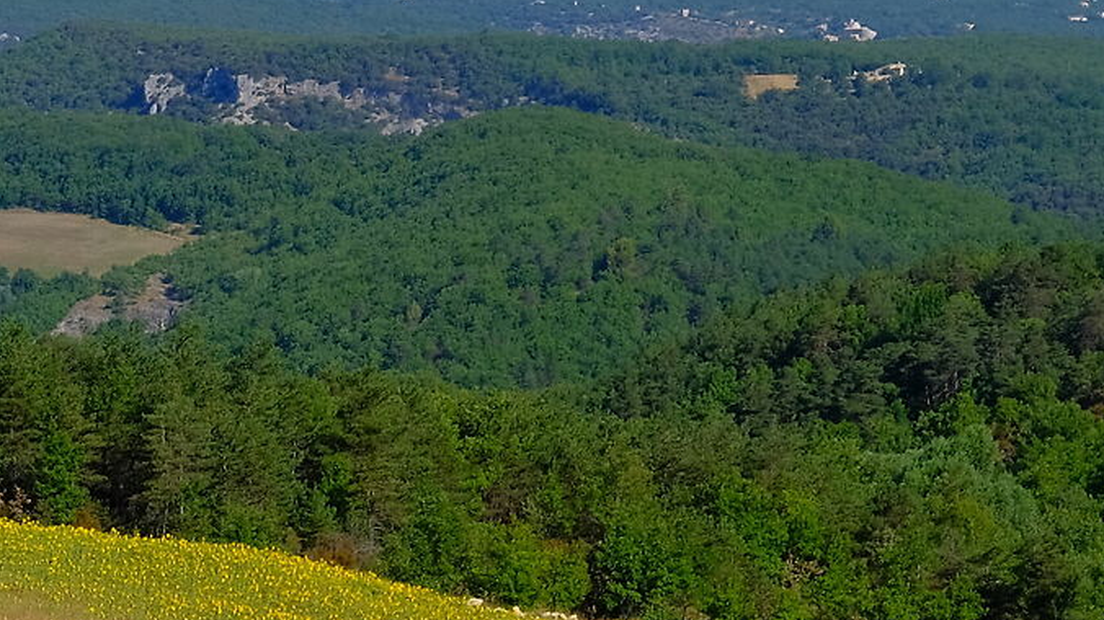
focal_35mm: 197
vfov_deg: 6.1
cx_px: -317
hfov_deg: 10.7
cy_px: 684
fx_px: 5766
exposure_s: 1/300
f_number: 11
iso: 200
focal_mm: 35
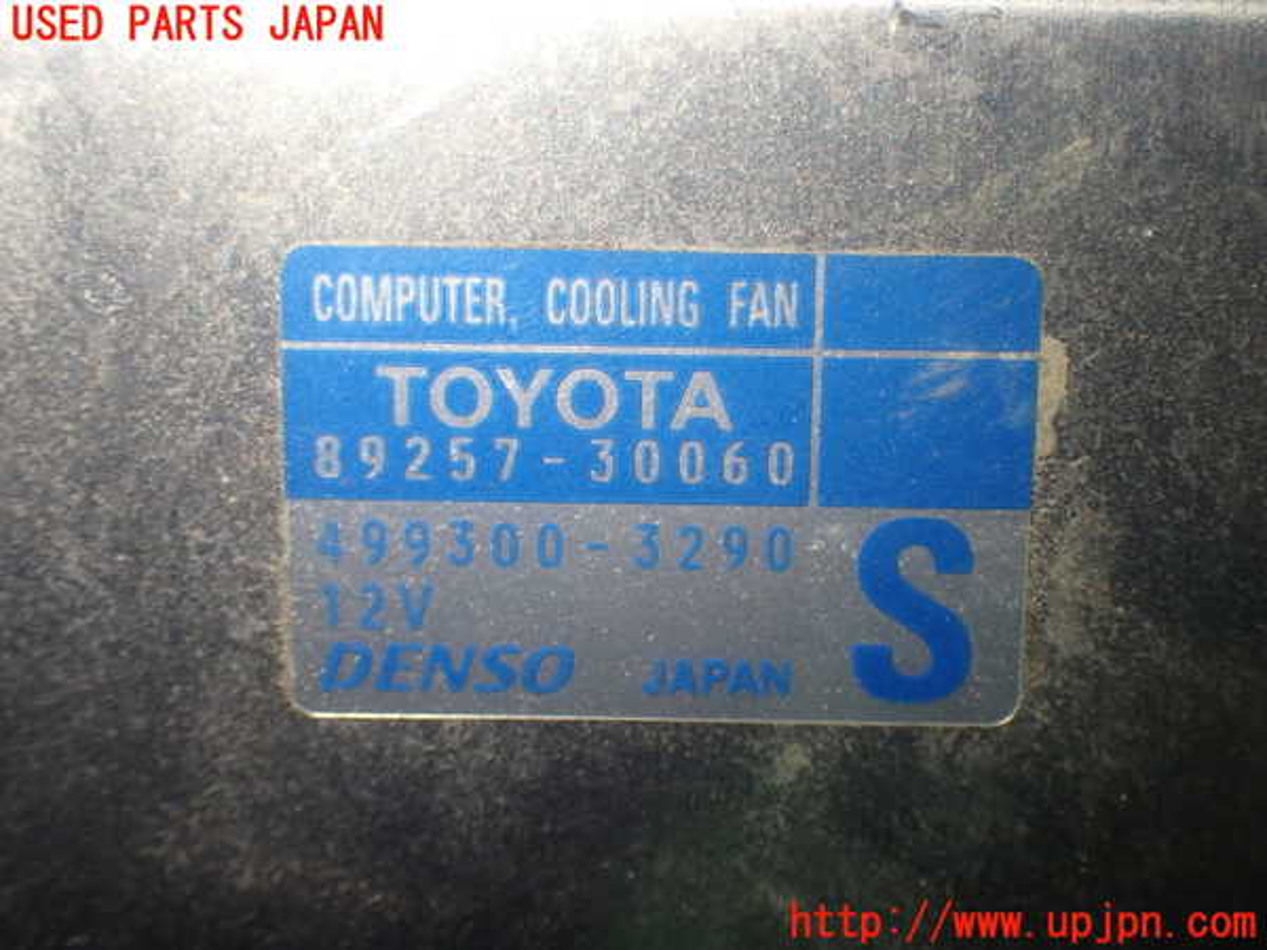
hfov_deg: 40.4
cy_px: 475
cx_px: 634
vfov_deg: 30.9
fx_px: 1720
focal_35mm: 47
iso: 250
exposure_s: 1/50
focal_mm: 8.4
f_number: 3.1
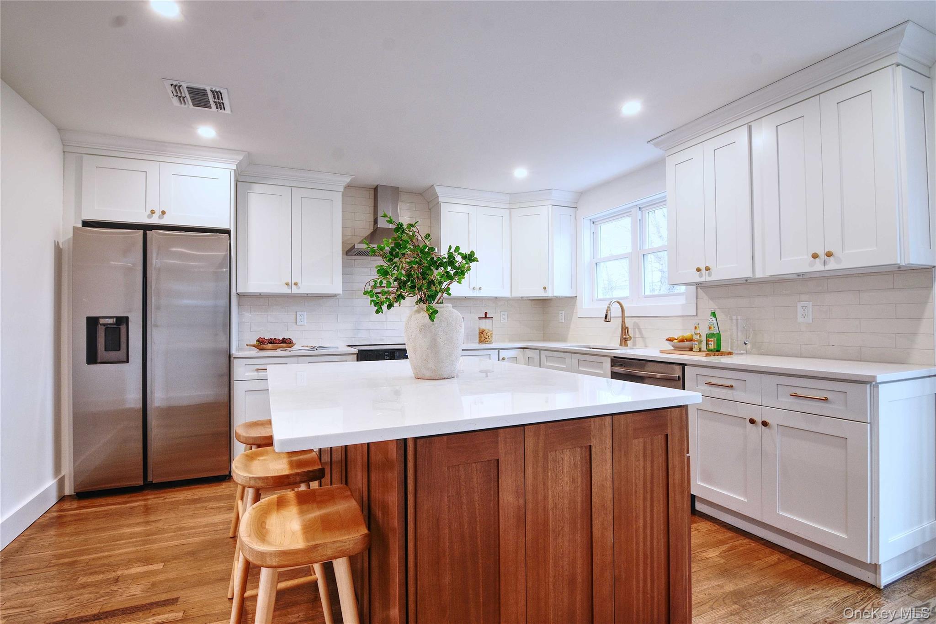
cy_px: 312
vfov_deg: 72.0
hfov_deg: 95.0
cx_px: 468
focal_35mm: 16
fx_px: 429
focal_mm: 11
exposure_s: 1/10
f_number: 9
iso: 320
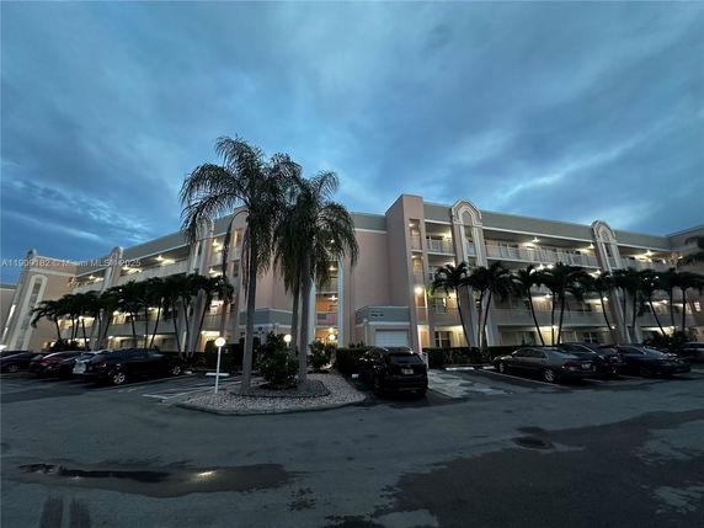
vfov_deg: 85.7
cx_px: 352
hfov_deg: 102.1
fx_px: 285
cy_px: 264
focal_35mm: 14
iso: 400
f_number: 2.2
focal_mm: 2.22
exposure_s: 1/60
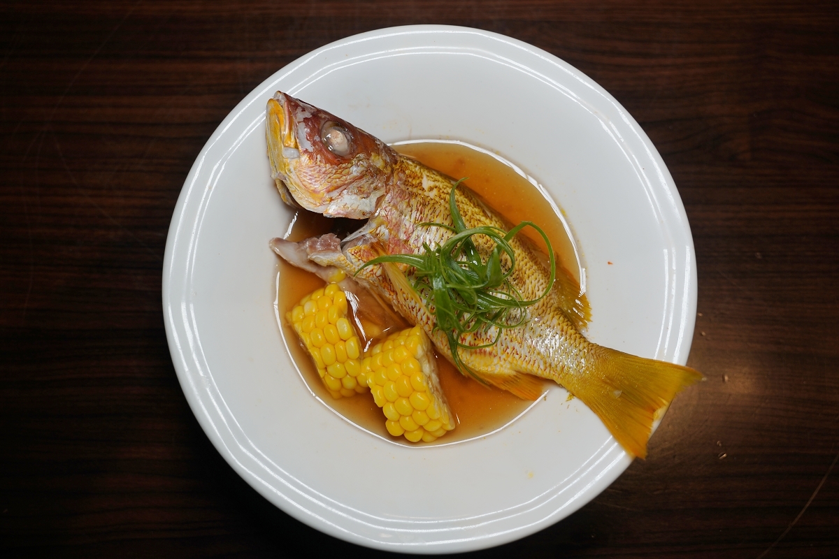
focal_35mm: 34
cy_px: 280
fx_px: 792
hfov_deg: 55.8
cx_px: 420
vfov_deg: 38.9
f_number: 4
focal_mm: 34
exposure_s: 1/60
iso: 100
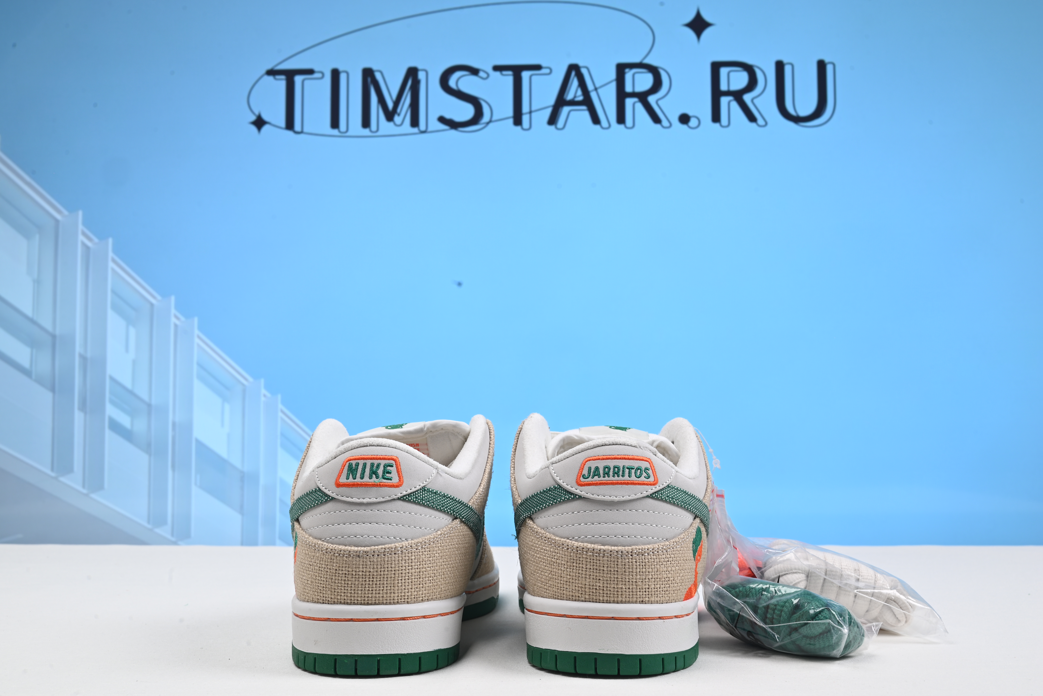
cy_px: 348
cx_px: 522
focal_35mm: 40
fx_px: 1159
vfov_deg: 33.4
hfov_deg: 48.4
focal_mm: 40
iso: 100
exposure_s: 1/2.5
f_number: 16
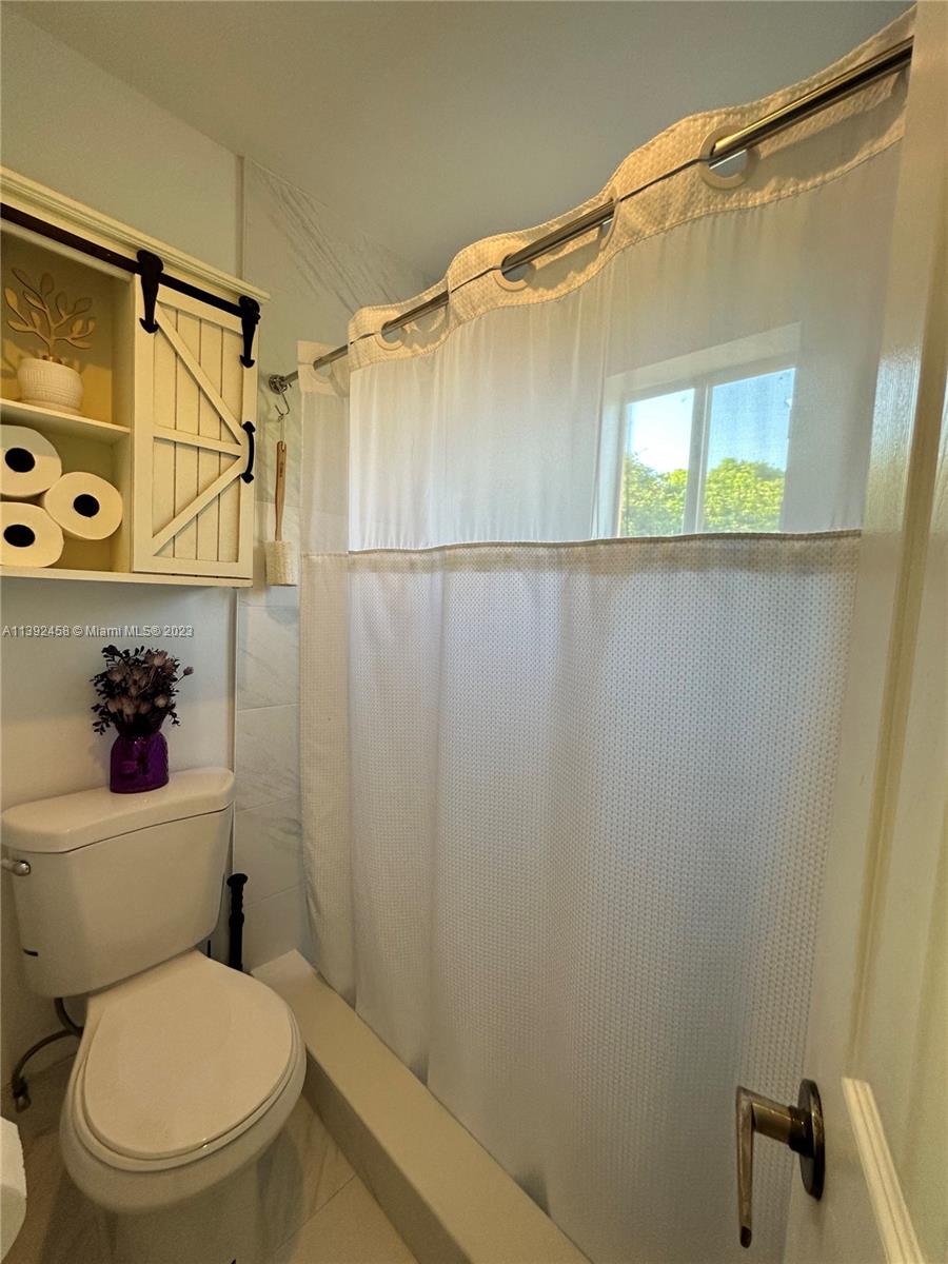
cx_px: 474
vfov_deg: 102.1
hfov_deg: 85.7
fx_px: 511
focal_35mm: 14
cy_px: 632
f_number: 2.2
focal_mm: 2.22
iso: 160
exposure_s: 1/120
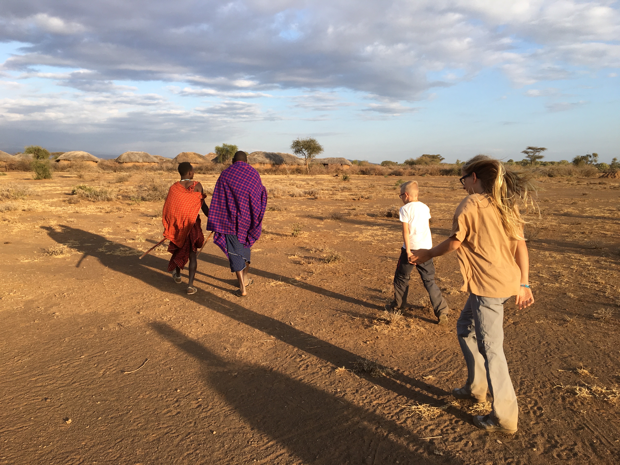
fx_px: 519
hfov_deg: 61.7
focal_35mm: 29
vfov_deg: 48.2
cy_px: 232
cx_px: 310
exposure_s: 1/578
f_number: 2.2
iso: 25
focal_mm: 4.15
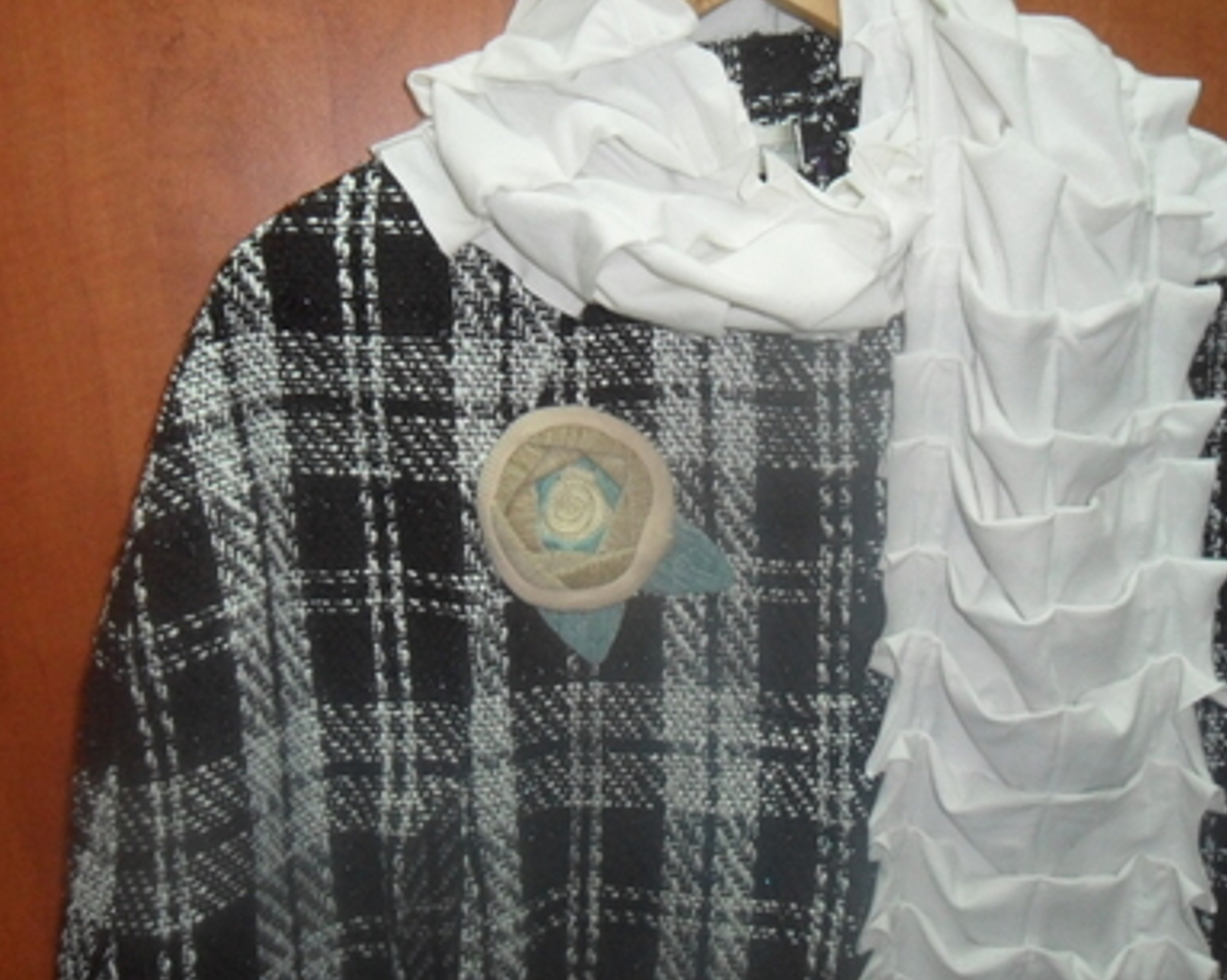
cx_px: 602
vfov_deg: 47.1
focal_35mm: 31
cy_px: 496
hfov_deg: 57.2
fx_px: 1125
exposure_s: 1/45
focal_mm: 4.9
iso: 400
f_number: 3.5
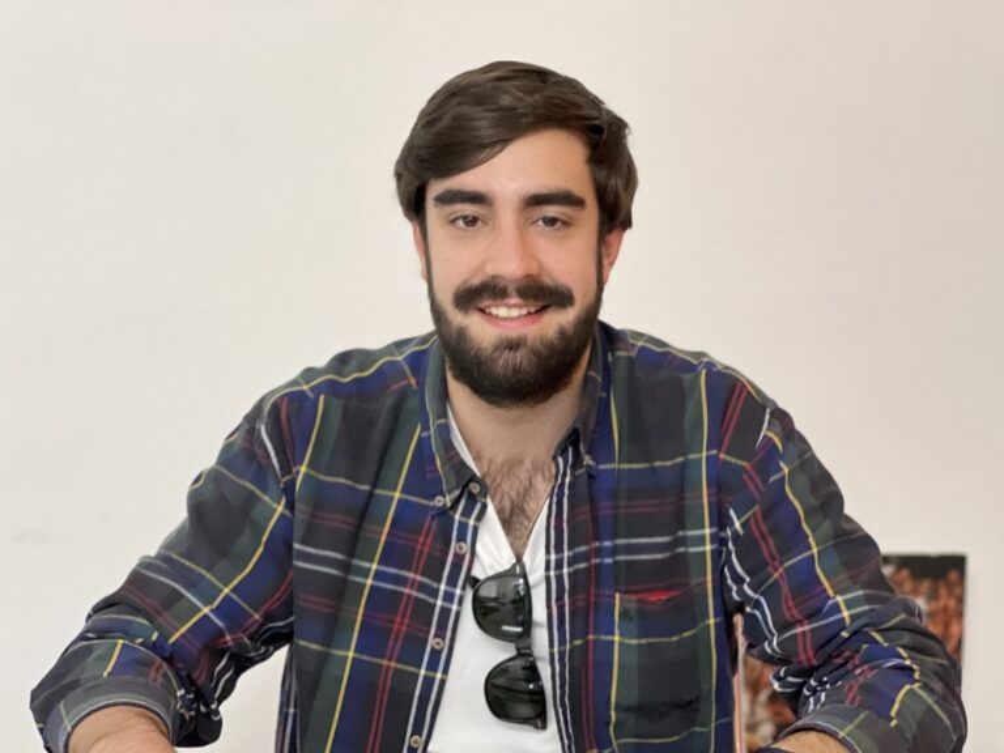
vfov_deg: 19.1
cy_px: 376
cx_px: 502
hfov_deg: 25.3
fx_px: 2233
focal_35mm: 77
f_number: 2.8
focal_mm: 9
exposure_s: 1/33
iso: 400
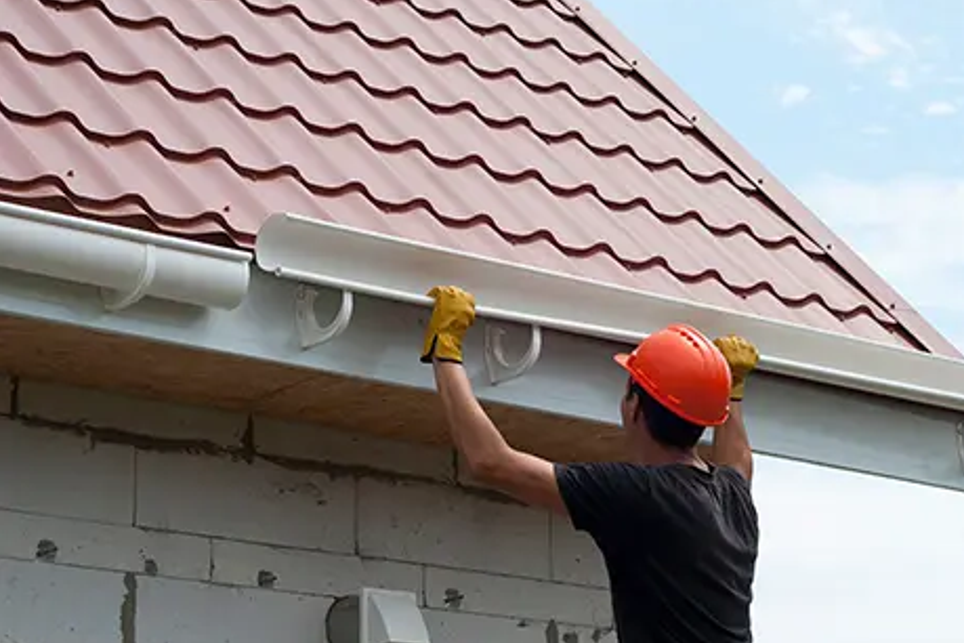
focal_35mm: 98
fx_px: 2624
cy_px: 328
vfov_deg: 14.0
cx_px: 626
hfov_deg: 20.8
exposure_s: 1/400
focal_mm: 50
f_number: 5.6
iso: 100
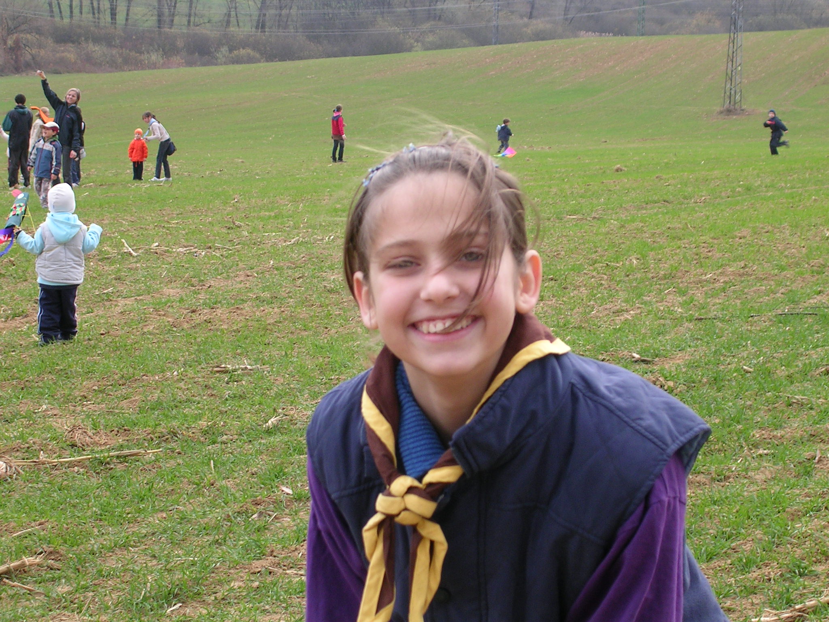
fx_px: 2754
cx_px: 414
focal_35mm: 115
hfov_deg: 17.1
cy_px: 311
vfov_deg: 12.9
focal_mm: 17.4
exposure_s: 1/68.7
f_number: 4.9
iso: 50
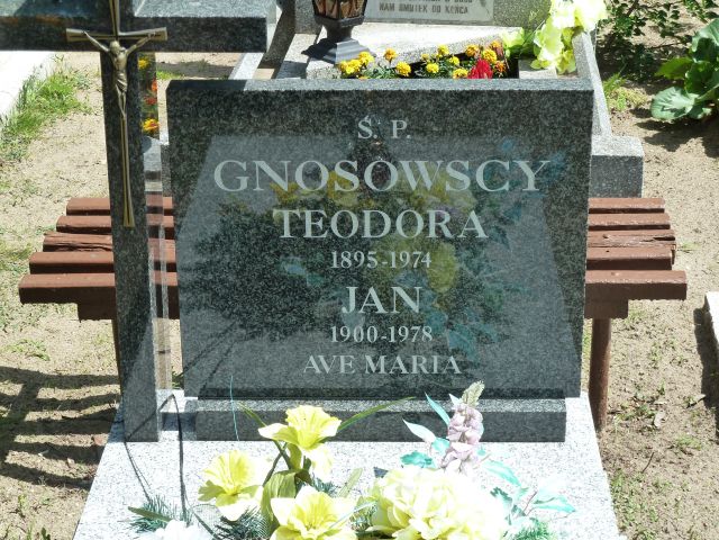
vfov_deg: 18.9
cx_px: 360
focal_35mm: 78
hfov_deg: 25.0
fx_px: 1620
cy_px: 270
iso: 125
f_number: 4.2
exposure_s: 1/250
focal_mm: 12.8
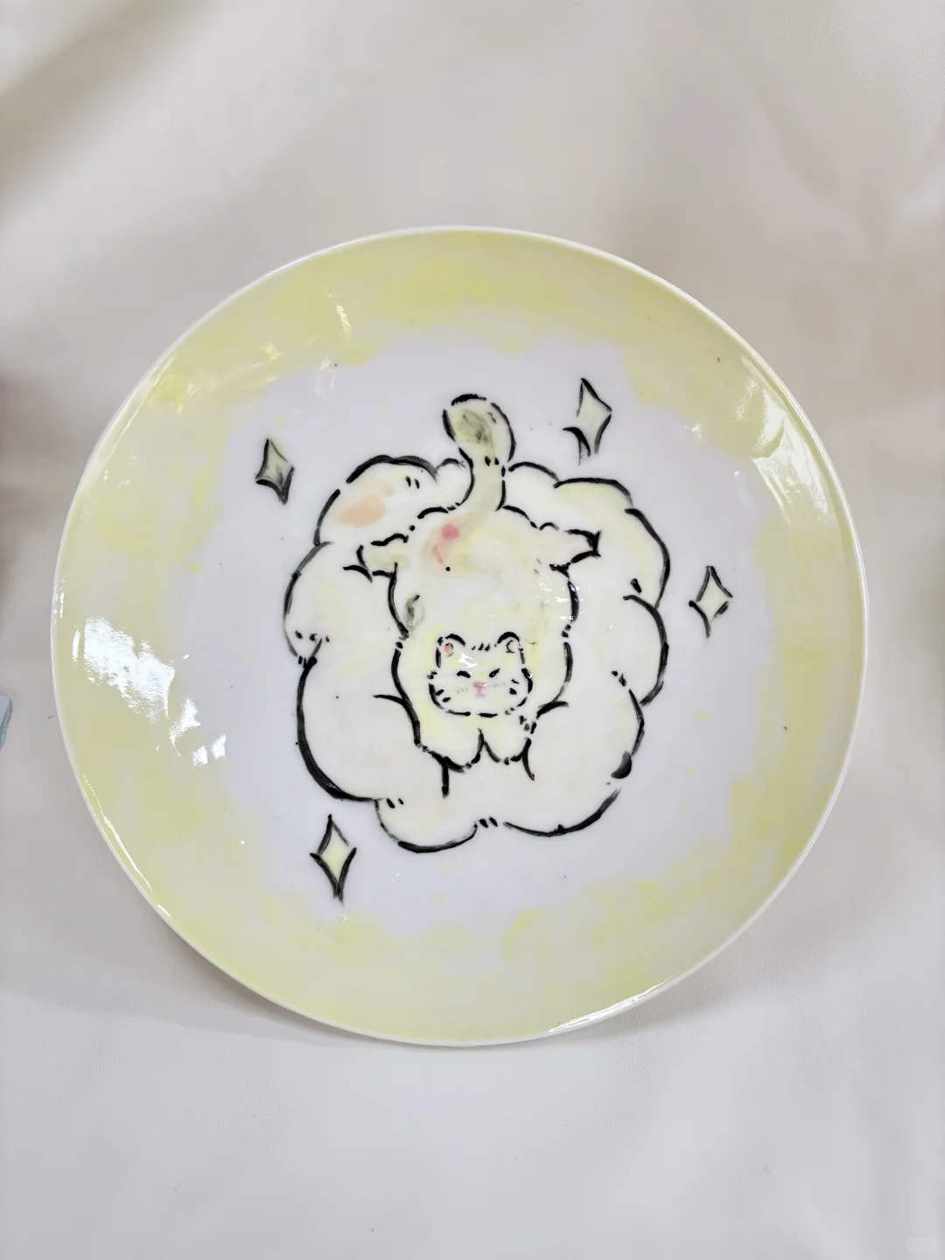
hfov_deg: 53.1
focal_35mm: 26
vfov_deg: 67.3
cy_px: 630
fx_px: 946
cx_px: 472
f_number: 1.6
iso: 125
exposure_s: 1/50
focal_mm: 5.96
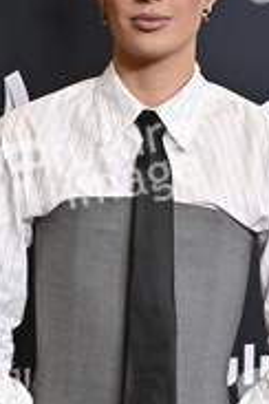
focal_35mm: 162
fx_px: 1816
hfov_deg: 8.5
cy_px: 283
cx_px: 150
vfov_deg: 12.7
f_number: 5.6
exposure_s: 1/250
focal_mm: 74
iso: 4000
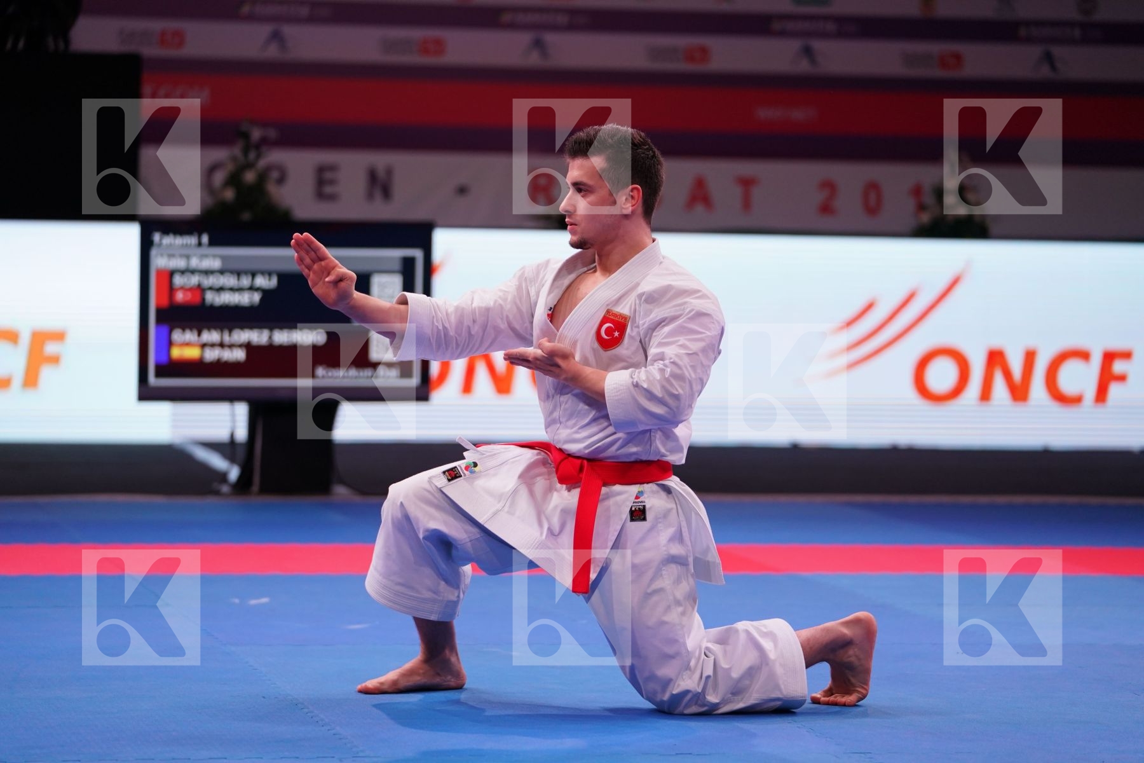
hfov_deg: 16.3
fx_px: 4004
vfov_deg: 10.9
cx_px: 572
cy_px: 382
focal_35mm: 126
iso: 1250
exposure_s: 1/500
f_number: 2.8
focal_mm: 126
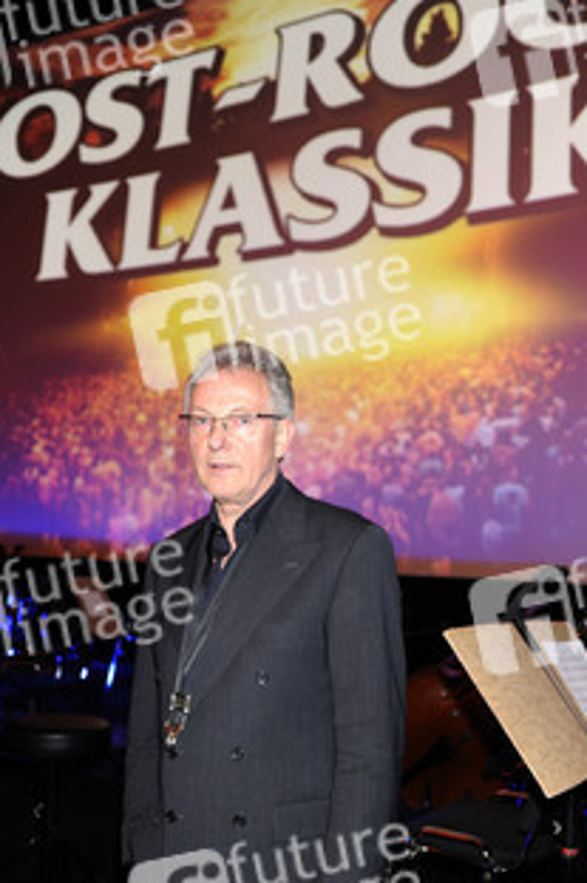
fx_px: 881
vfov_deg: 53.1
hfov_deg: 36.7
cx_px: 357
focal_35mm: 36
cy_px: 466
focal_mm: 28
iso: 640
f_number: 2.8
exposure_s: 1/25
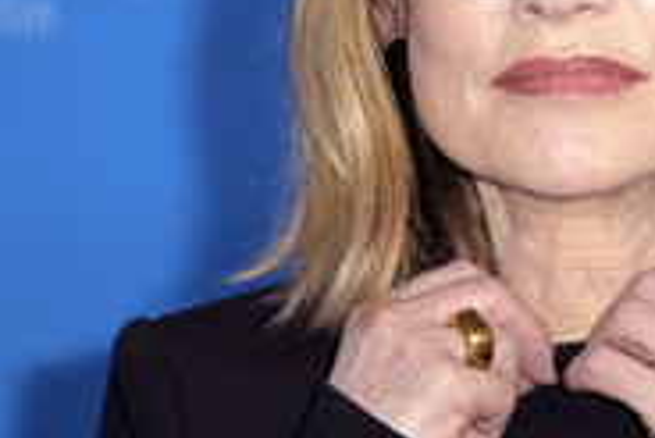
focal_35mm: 563
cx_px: 568
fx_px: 10251
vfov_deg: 2.4
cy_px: 121
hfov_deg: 3.7
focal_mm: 230
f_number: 5.6
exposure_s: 1/250
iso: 1000
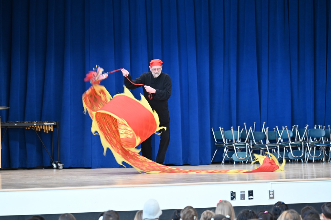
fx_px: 1148
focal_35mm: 125
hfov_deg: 16.4
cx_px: 166
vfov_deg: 10.9
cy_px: 110
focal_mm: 125
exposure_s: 1/125
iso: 900
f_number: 2.8
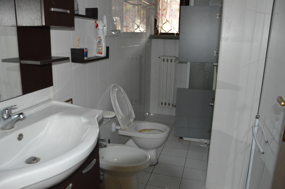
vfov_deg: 47.8
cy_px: 94
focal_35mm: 27
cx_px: 142
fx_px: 214
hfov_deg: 67.4
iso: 3200
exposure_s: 1/60
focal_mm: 18
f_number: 3.5
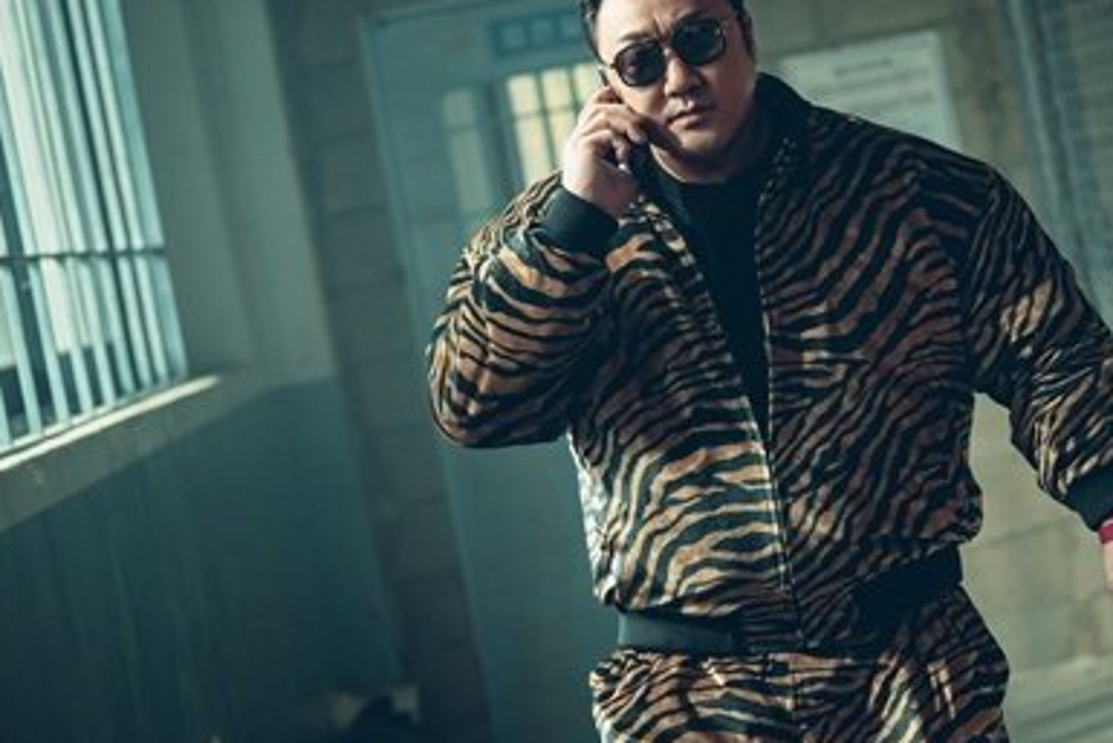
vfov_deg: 12.6
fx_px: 3371
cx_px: 743
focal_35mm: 109
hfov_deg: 18.7
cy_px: 364
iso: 640
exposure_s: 1/320
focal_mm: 70
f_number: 2.8
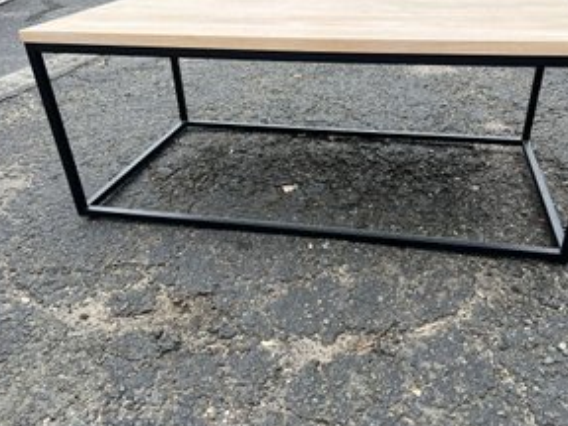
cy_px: 206
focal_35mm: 31
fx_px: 509
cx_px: 317
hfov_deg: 58.2
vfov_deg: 45.4
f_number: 1.5
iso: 50
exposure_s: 1/342
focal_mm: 5.7
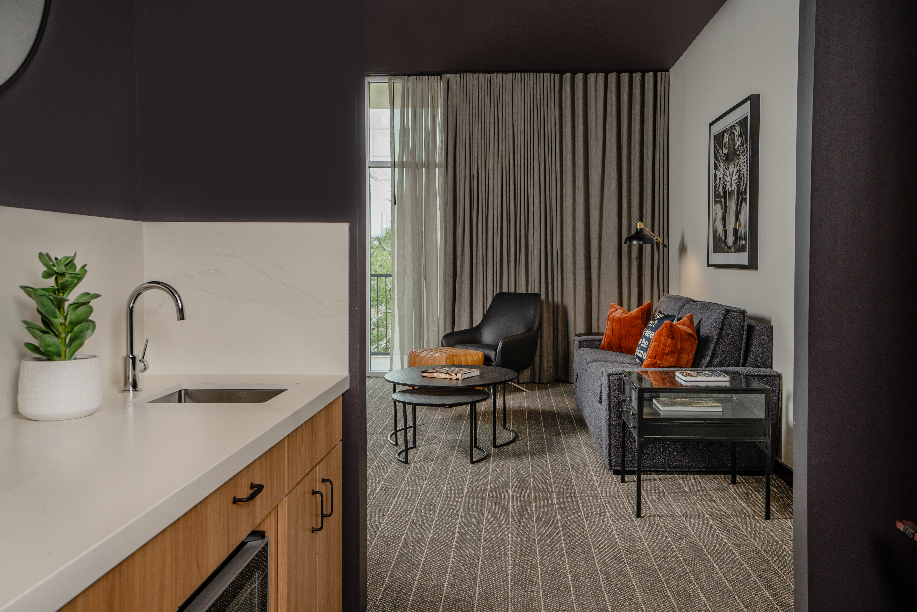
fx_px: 790
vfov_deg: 42.3
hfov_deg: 60.3
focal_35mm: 31
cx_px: 458
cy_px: 306
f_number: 8
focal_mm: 31
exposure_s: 1/30
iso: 400
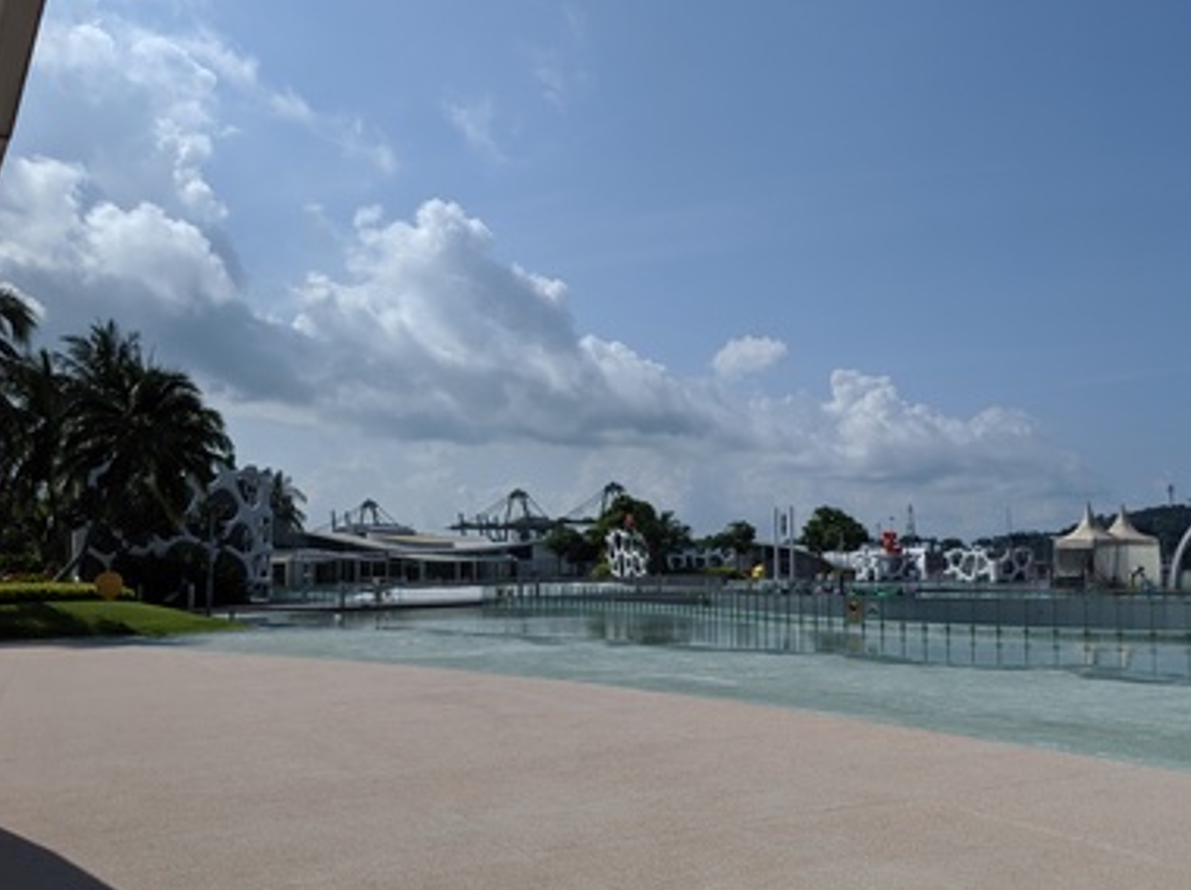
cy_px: 494
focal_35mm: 32
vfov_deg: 44.0
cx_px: 671
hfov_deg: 56.7
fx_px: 1100
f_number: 1.8
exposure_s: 1/7812
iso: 60
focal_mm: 4.44
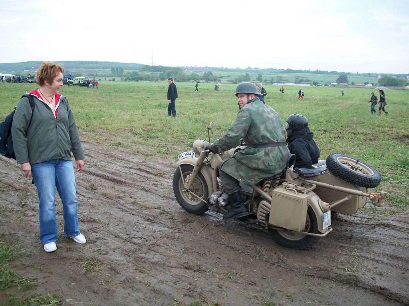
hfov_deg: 56.8
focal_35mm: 32
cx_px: 204
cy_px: 153
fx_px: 378
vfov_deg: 44.2
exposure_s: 1/320
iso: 80
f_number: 2.9
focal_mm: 5.7
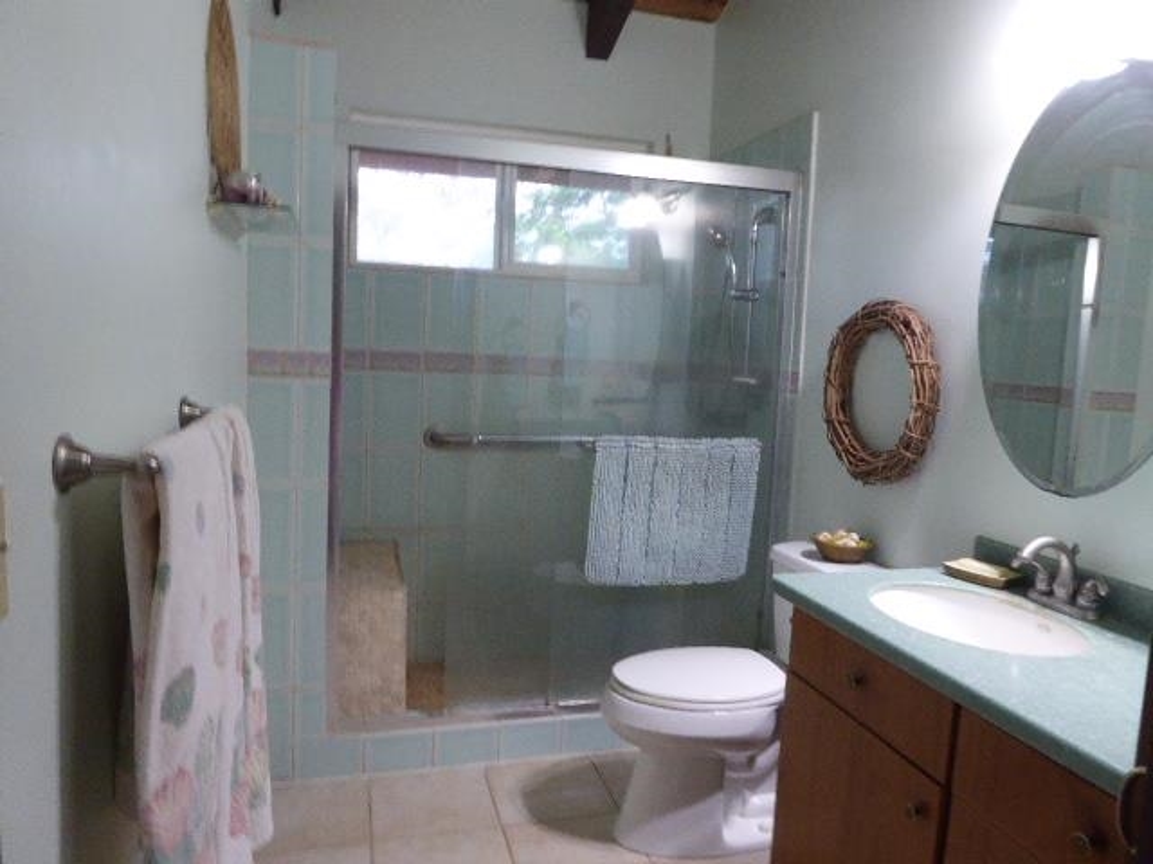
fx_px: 833
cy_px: 432
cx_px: 576
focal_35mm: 25
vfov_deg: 54.9
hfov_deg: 69.4
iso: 400
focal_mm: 4.3
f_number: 3.3
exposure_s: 1/15
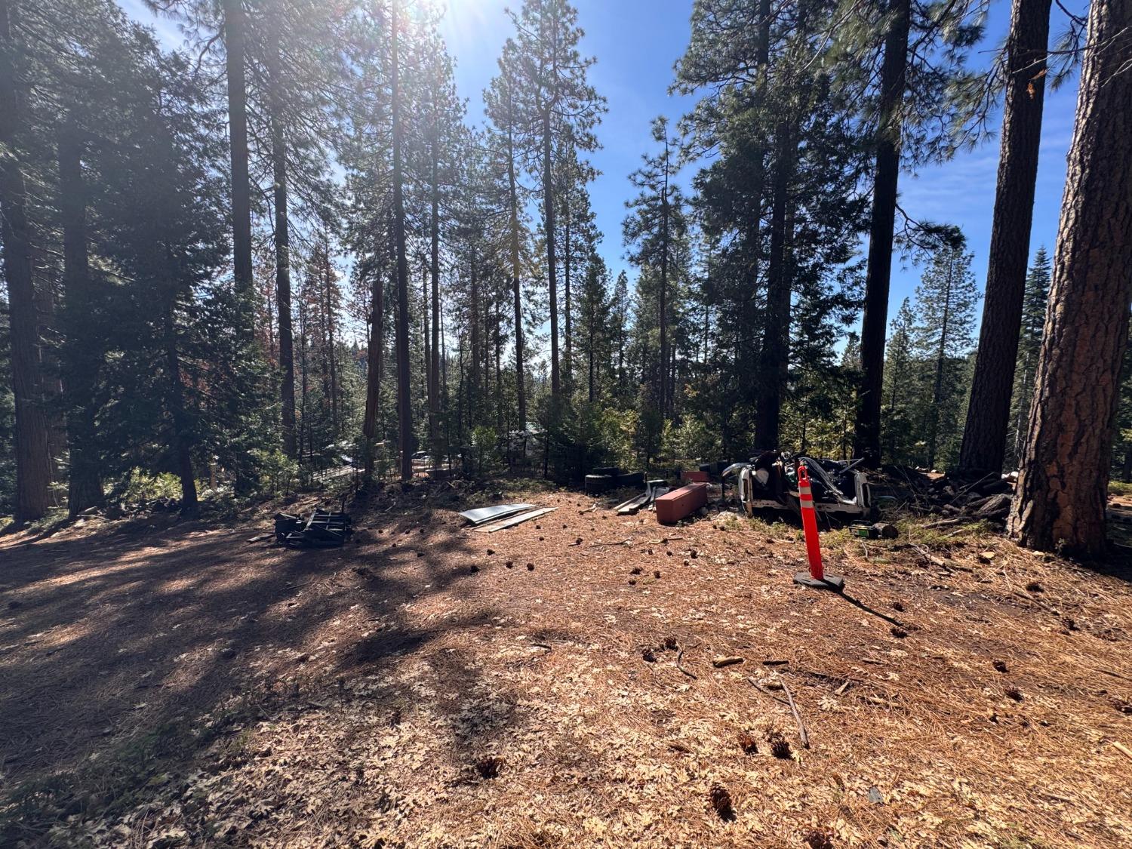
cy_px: 424
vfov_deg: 85.7
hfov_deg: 102.1
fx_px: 458
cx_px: 566
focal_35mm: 14
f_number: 2.2
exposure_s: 1/910
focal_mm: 2.22
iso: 50
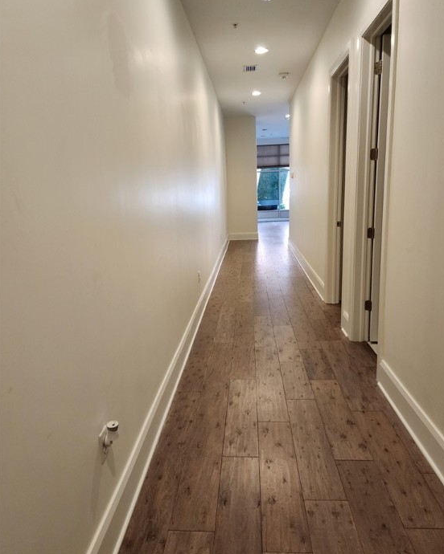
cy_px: 267
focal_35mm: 25
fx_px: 411
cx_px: 228
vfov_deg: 68.1
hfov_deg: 56.8
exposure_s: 1/120
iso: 400
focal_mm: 6.4
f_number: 1.8
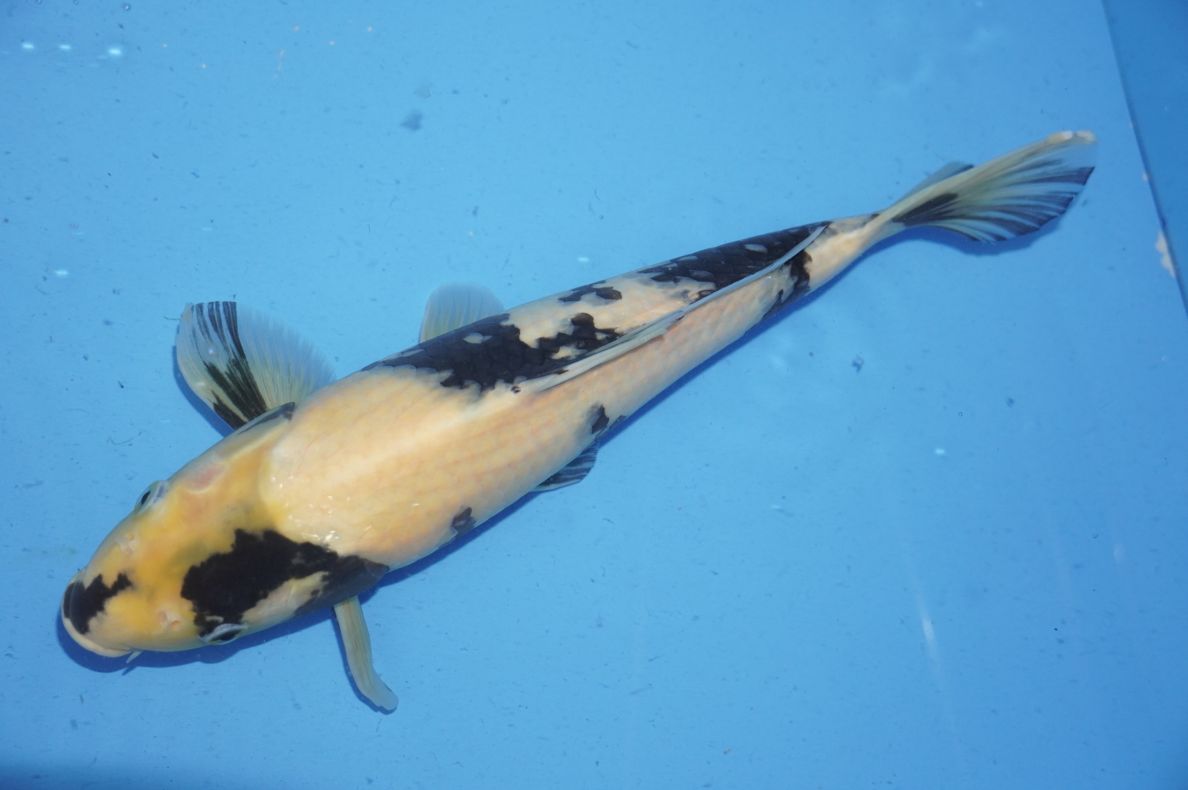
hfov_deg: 36.0
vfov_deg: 24.4
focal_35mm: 56
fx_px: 1830
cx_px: 594
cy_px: 395
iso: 1000
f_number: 4.5
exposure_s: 1/160
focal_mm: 37
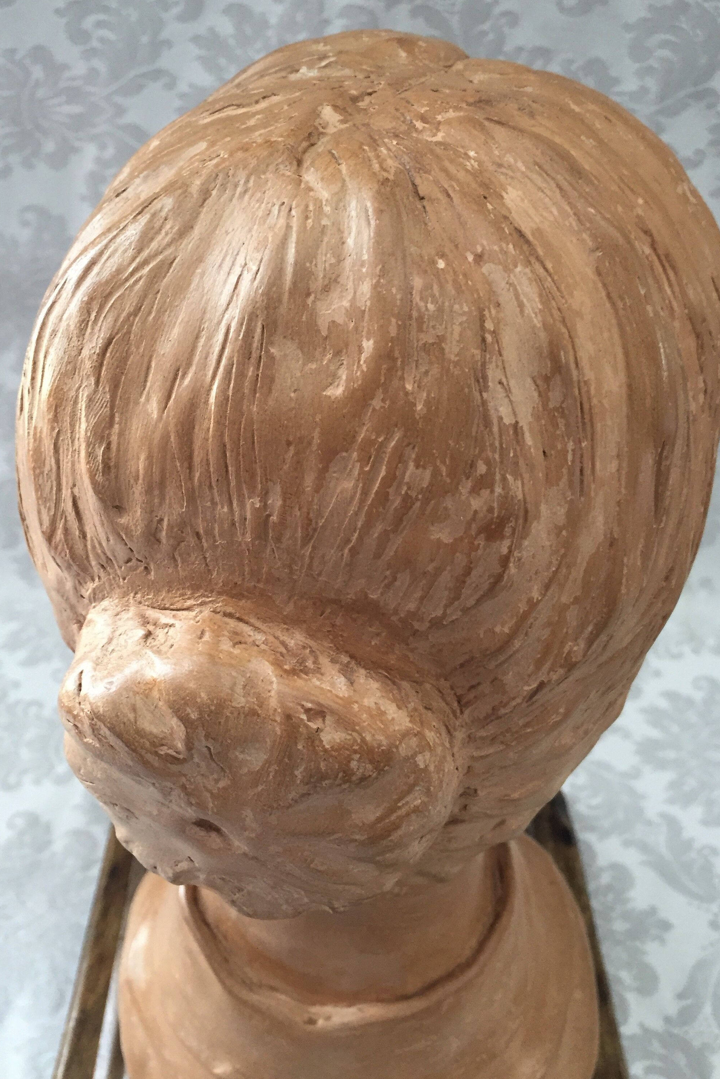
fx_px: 990
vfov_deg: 57.2
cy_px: 514
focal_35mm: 33
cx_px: 329
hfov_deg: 39.9
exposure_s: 1/33
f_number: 2.2
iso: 80
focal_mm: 4.15
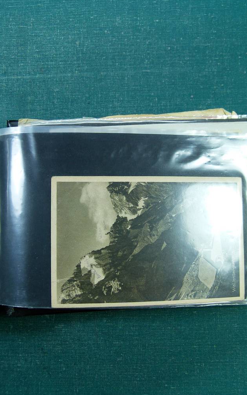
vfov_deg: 50.4
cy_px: 198
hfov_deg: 32.7
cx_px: 138
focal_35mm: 39
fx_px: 420
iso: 100
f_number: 3.1
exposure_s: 1/60
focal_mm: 6.5
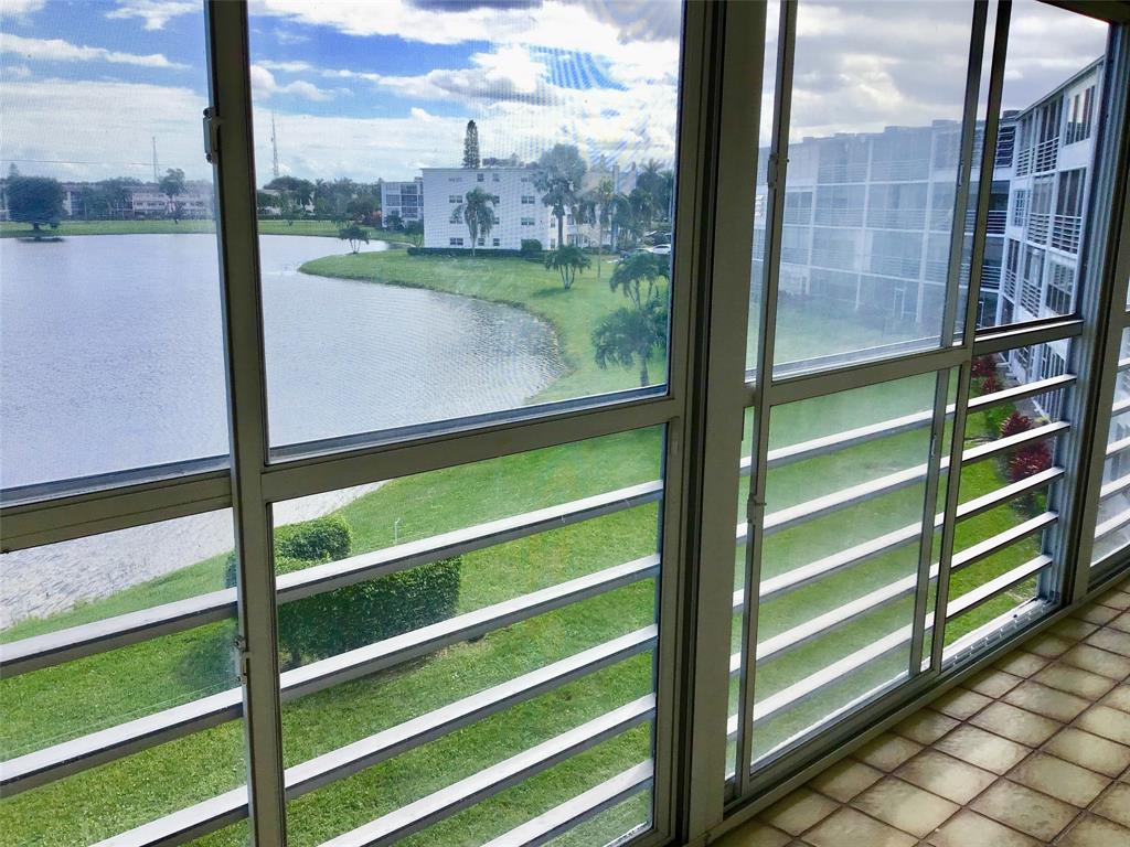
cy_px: 424
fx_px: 1012
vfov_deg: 45.4
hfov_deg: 58.4
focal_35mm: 31
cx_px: 565
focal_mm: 3.3
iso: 25
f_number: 2.4
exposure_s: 1/547
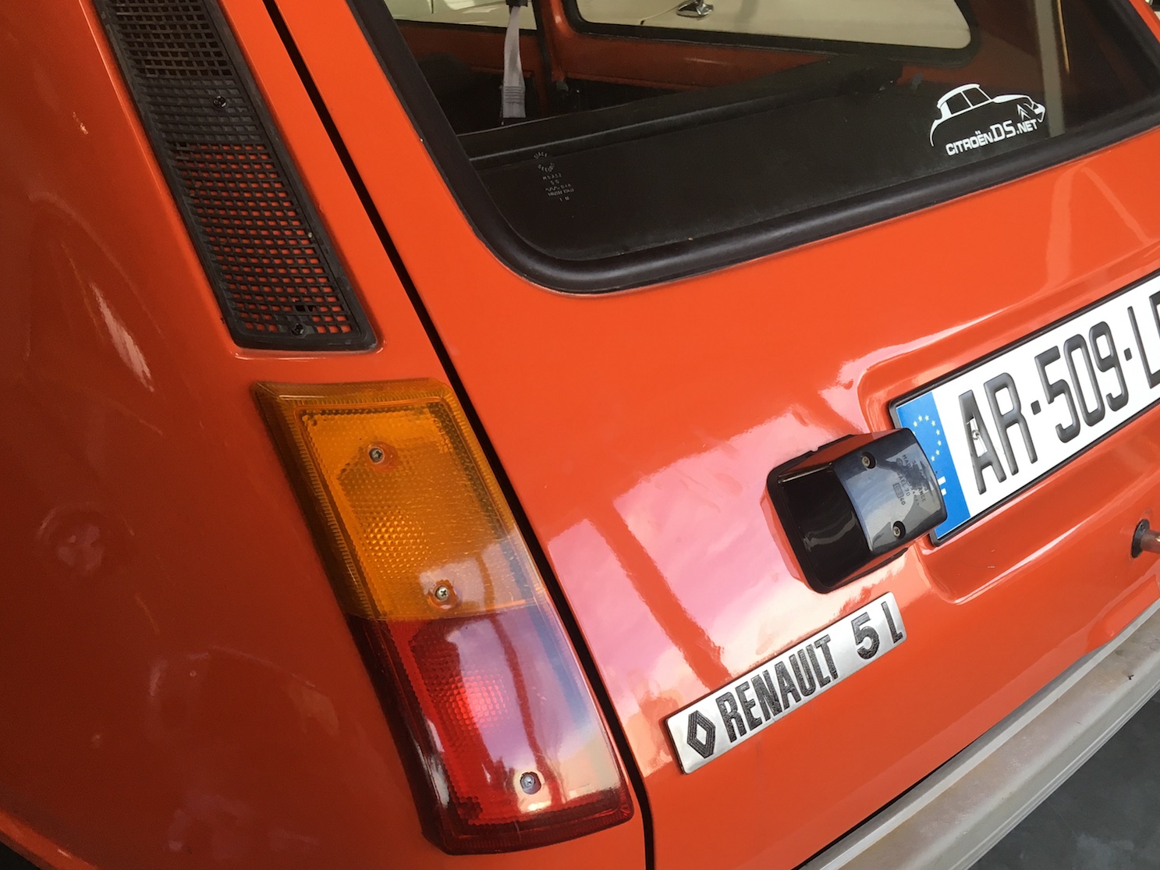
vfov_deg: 36.5
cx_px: 673
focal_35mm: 39
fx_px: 1307
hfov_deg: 47.7
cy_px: 570
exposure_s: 1/33
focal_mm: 4.15
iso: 32
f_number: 2.2
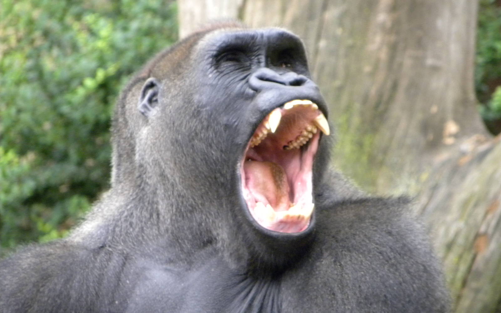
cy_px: 153
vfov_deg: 2.6
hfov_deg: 4.1
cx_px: 250
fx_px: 6978
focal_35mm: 511
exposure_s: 1/42.4
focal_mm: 85.6
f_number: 5
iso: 400
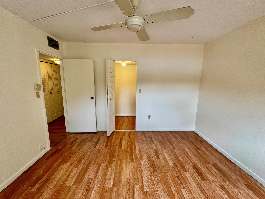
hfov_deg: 102.1
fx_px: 107
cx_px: 132
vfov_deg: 85.7
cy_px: 100
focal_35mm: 14
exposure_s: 1/99
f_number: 2.2
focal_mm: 2.22
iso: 64
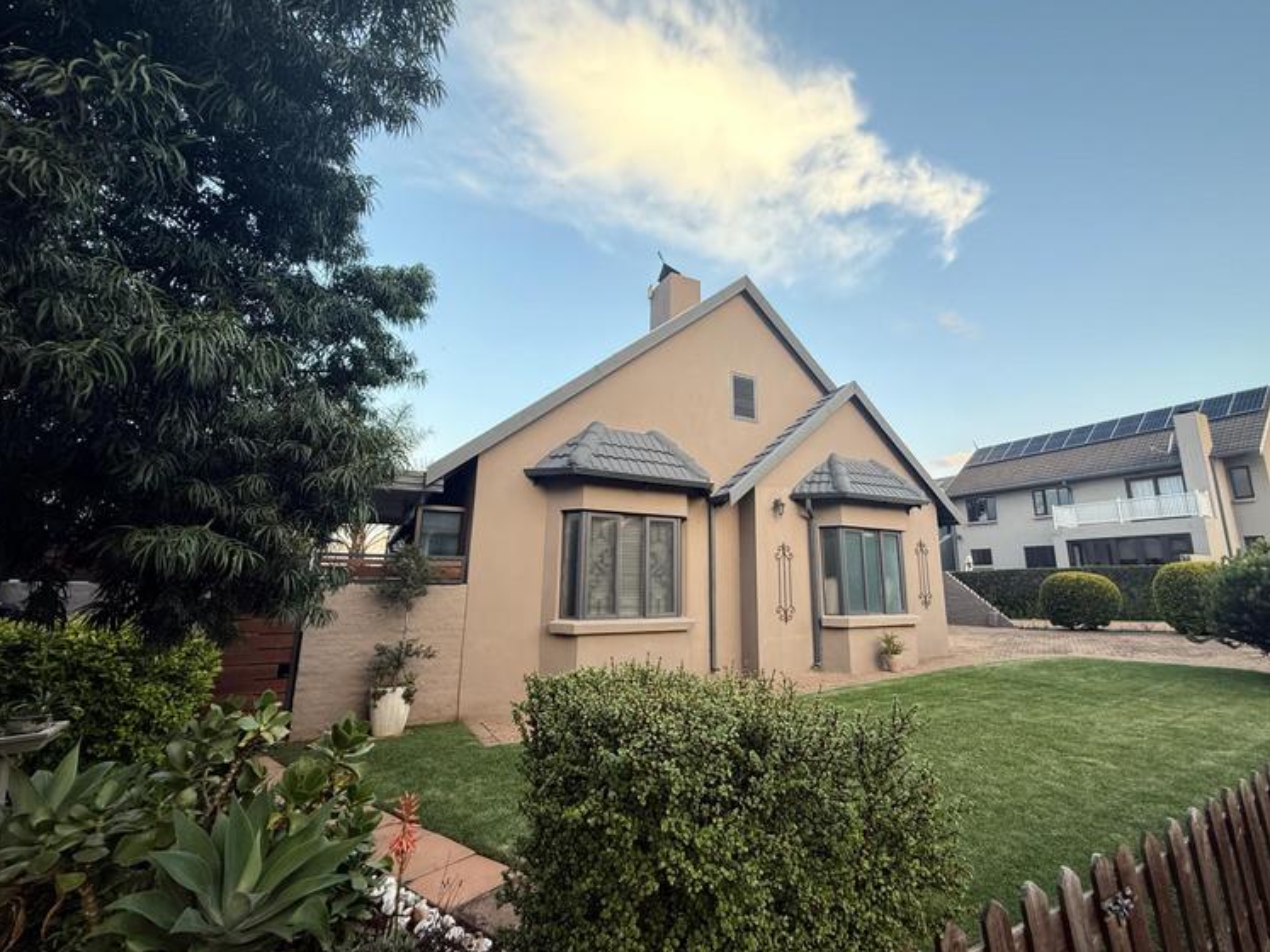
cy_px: 469
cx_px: 673
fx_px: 550
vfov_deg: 81.7
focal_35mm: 15
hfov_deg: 98.1
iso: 100
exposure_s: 1/99
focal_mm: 2.22
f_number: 2.2
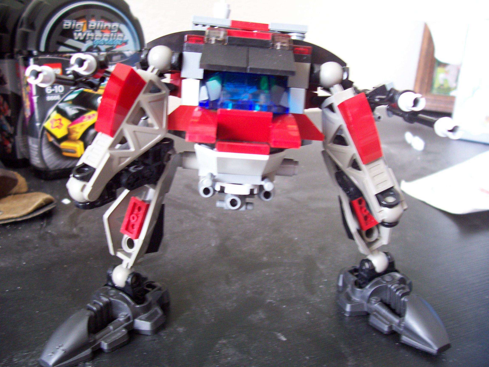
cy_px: 184
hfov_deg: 54.0
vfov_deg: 41.8
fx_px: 480
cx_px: 244
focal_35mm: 34
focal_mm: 5.6
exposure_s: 1/8.78
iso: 160
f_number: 2.7
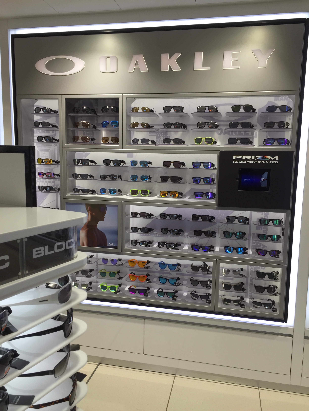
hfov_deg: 48.2
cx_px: 154
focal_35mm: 29
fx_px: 345
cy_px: 206
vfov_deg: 61.7
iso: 40
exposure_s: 1/100
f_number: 2.2
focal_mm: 4.15
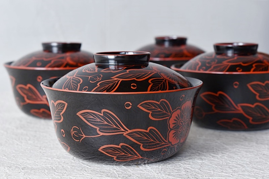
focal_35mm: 82
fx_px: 616
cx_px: 134
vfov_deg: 16.5
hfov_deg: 24.6
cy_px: 90
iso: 400
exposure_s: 1/4
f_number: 9
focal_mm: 55
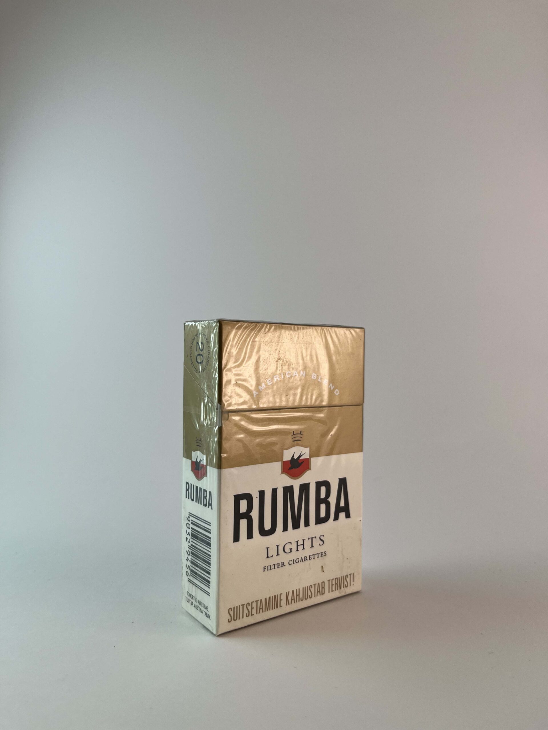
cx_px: 274
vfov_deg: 67.3
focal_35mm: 26
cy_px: 365
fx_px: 549
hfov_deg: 53.1
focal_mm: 5.1
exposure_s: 1/442
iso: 50
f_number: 1.6
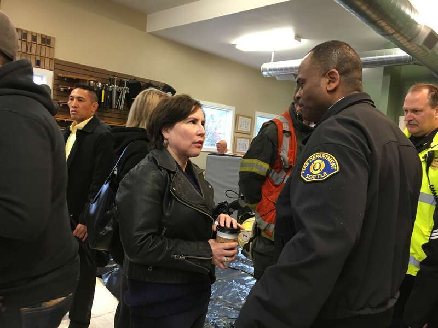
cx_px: 219
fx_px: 367
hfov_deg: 61.7
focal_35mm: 29
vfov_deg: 48.2
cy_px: 164
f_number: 2.2
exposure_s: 1/30
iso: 125
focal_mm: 4.15
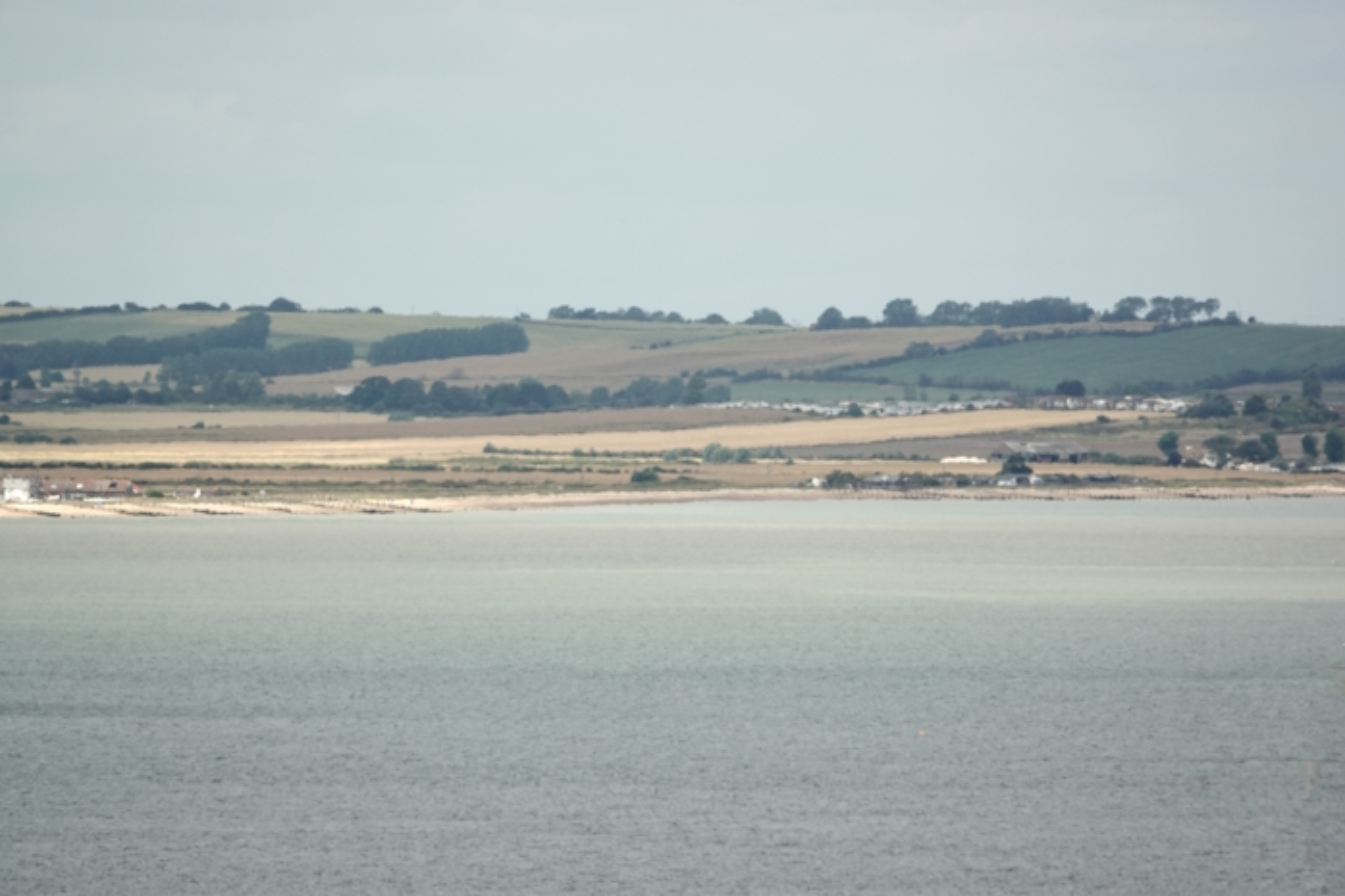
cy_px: 448
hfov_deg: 3.4
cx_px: 672
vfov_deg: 2.3
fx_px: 22410
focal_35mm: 600
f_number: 5
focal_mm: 220
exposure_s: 1/800
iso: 100
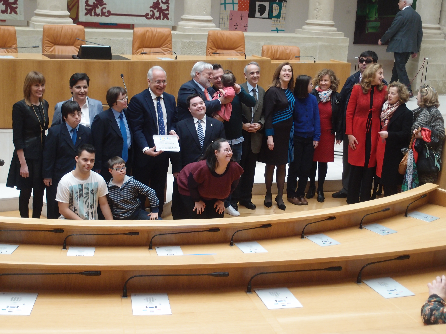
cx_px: 223
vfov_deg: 26.6
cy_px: 167
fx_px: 709
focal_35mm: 55
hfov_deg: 34.9
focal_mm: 11.84
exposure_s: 1/125
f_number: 2.1
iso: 200
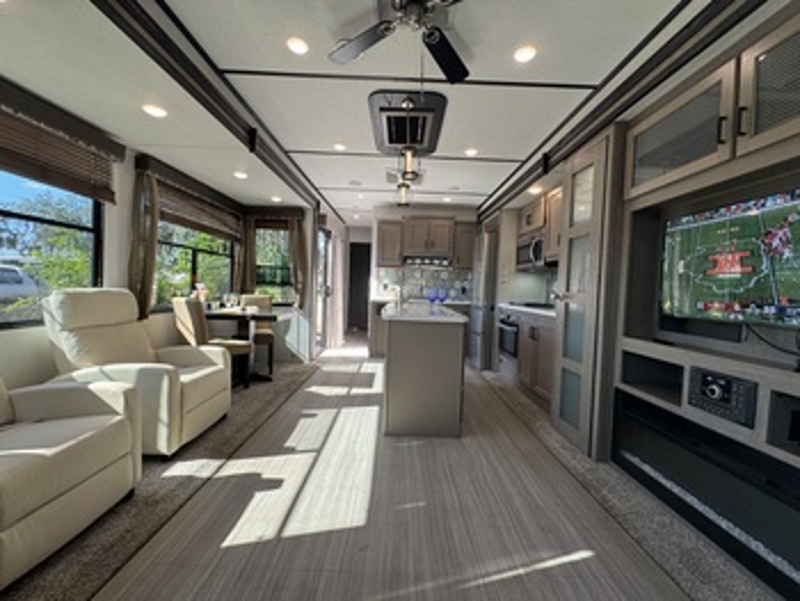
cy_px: 300
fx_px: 324
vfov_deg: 85.7
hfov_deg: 102.0
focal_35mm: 14
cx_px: 400
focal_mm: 2.22
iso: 64
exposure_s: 1/99
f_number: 2.2
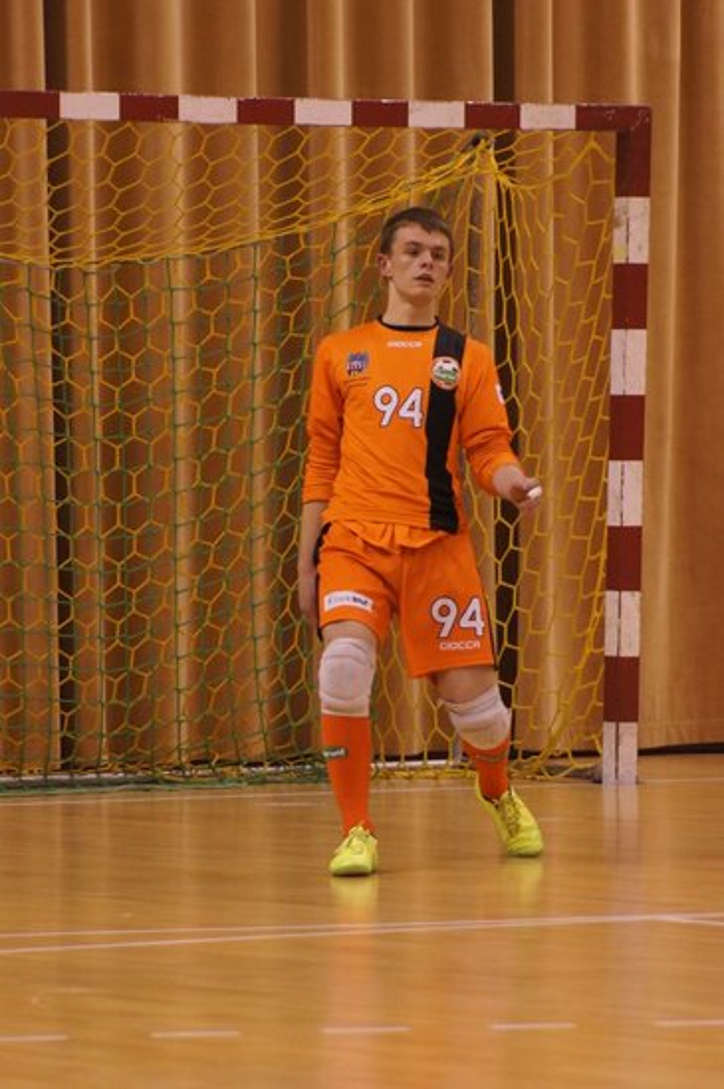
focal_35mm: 240
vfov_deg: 8.6
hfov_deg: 5.7
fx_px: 7253
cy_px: 544
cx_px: 362
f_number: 6.3
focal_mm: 160
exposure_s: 1/400
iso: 3200
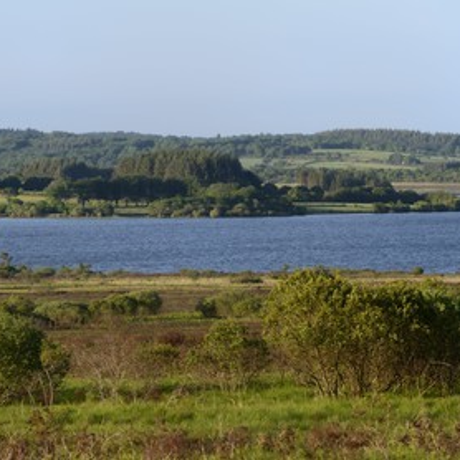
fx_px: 3864
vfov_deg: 6.8
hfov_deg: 6.8
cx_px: 184
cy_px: 230
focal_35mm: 257
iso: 200
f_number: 9
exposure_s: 1/160
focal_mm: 200
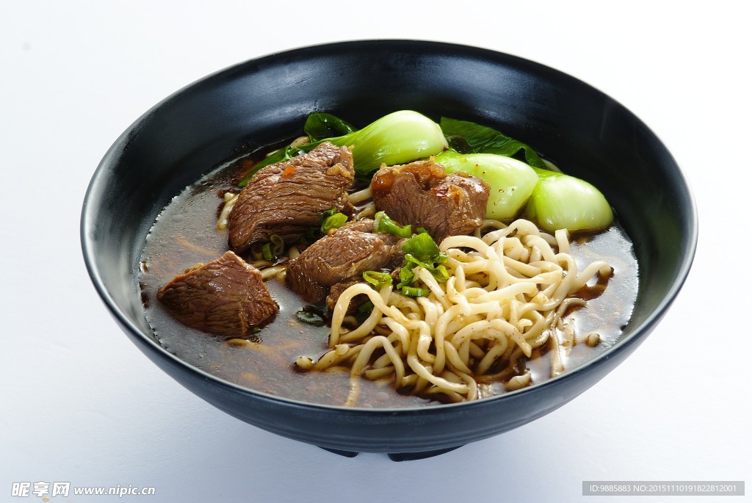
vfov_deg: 8.7
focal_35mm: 158
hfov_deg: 13.0
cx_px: 376
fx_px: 3304
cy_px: 252
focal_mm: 105
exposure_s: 1/30
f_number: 11
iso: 100
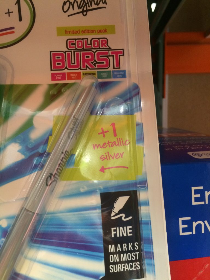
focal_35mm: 29
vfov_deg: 61.7
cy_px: 140
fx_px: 235
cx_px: 105
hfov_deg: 48.2
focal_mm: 4.15
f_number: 2.2
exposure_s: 1/15
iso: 250
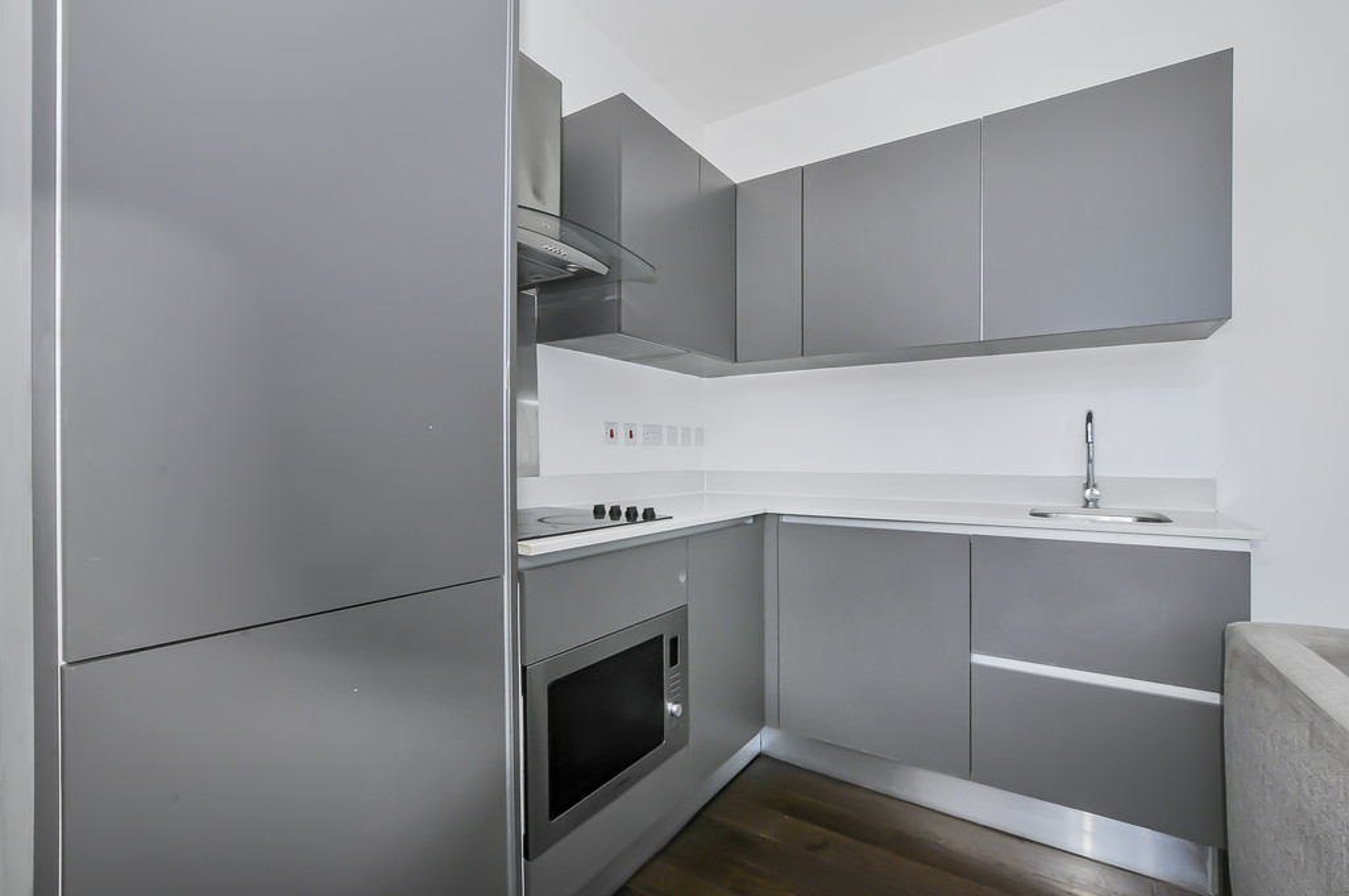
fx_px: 561
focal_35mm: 15
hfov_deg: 100.5
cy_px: 448
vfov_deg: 77.2
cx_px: 674
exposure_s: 1/20
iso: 250
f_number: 14
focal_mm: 10
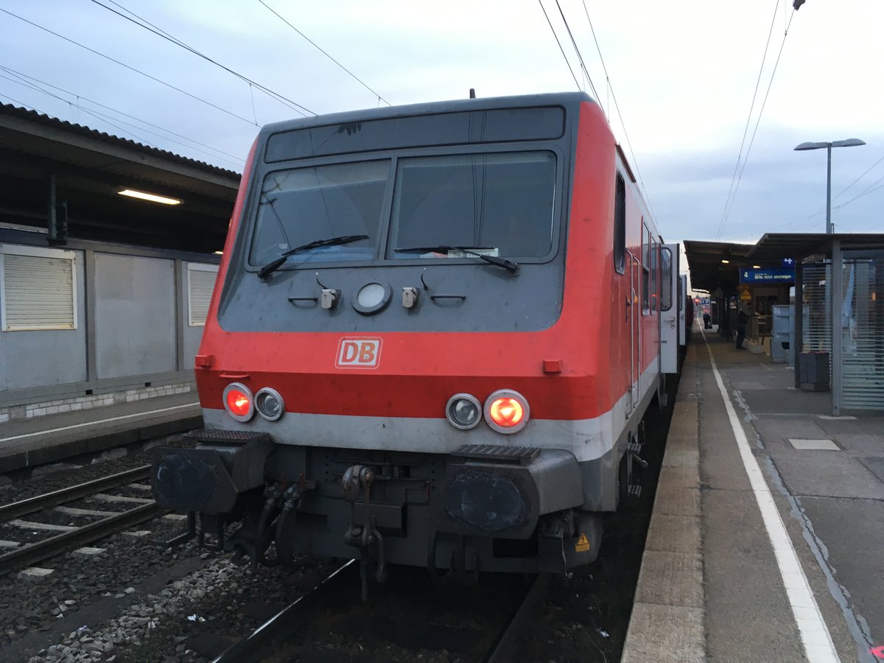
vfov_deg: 48.2
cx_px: 442
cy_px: 332
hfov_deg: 61.7
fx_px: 741
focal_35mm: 29
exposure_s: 1/33
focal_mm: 4.15
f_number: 2.2
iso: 32
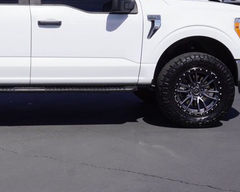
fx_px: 718
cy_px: 69
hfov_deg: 18.6
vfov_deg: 15.2
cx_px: 11
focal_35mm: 101
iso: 100
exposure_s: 1/250
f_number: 11
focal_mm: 31
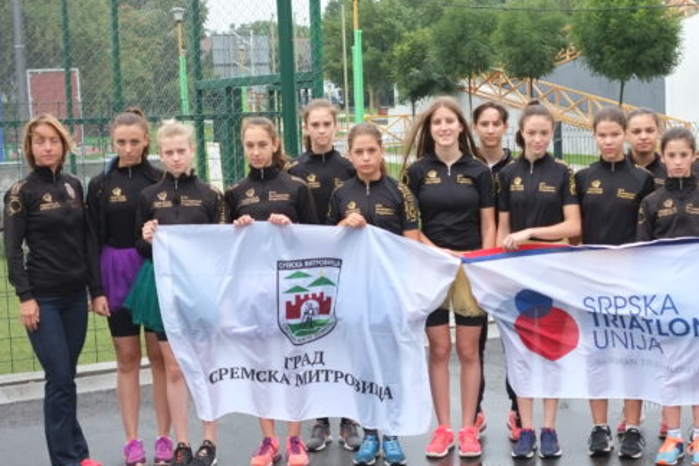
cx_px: 444
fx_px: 1262
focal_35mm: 65
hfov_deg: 30.8
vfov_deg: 20.9
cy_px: 257
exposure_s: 1/150
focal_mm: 27
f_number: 2.8
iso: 200
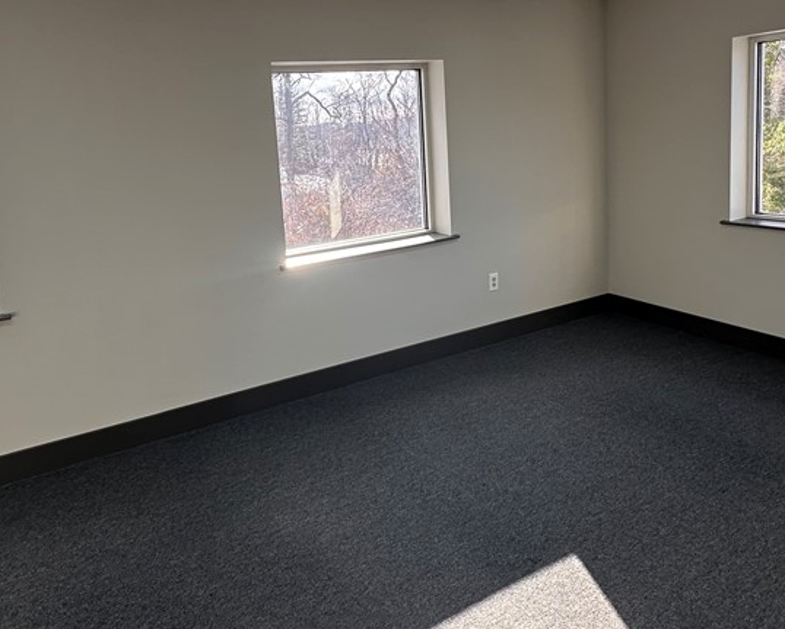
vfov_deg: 53.7
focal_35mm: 26
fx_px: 604
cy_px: 200
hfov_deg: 65.8
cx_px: 346
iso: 50
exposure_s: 1/120
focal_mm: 2.22
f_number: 2.2
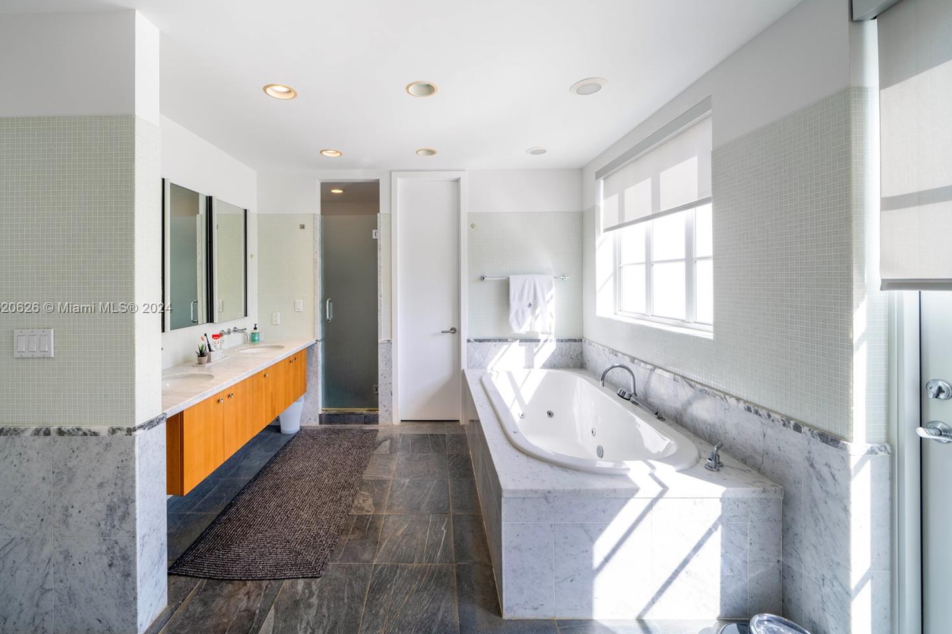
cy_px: 309
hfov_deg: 108.3
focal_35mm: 13
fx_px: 344
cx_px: 481
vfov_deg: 85.4
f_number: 6.7
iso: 125
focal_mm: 12
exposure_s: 1/30
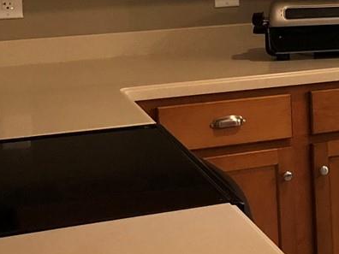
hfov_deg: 15.2
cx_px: 599
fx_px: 1107
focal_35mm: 113
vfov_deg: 13.0
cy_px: 20
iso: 50
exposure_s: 1/15
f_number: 1.8
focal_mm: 3.99
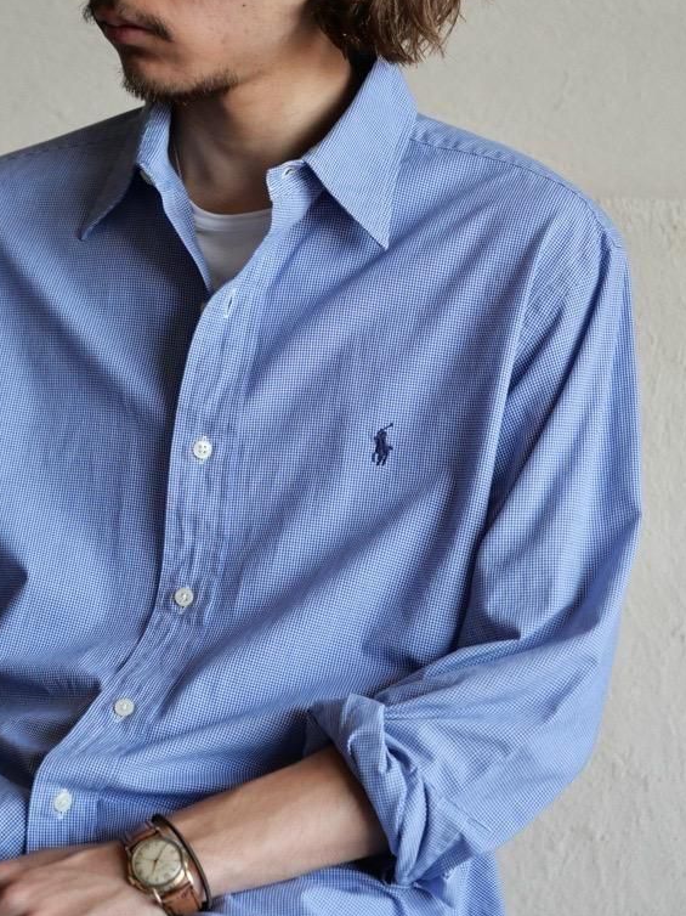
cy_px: 426
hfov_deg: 17.2
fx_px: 2274
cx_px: 321
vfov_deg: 22.8
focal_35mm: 86
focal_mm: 38
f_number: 3.9
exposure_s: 1/100
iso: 640
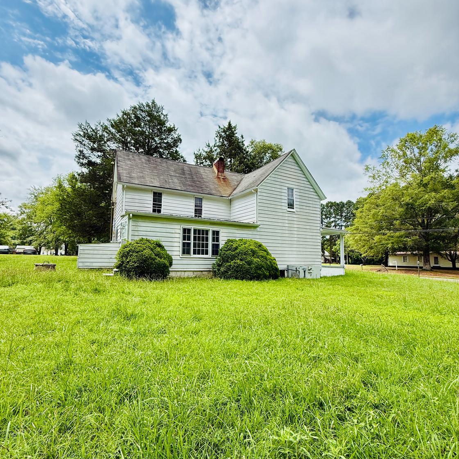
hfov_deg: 83.9
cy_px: 240
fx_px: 255
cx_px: 223
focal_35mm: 17
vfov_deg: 83.9
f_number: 2.2
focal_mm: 2.22
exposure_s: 1/2320
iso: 64
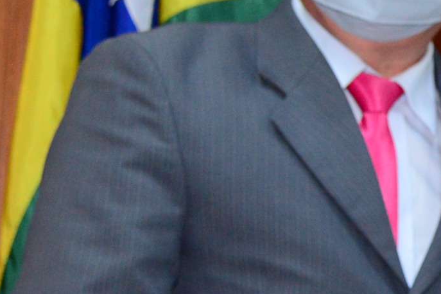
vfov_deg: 6.3
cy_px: 129
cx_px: 809
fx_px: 2683
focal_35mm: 219
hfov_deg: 9.0
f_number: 4
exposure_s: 1/125
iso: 2500
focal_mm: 50
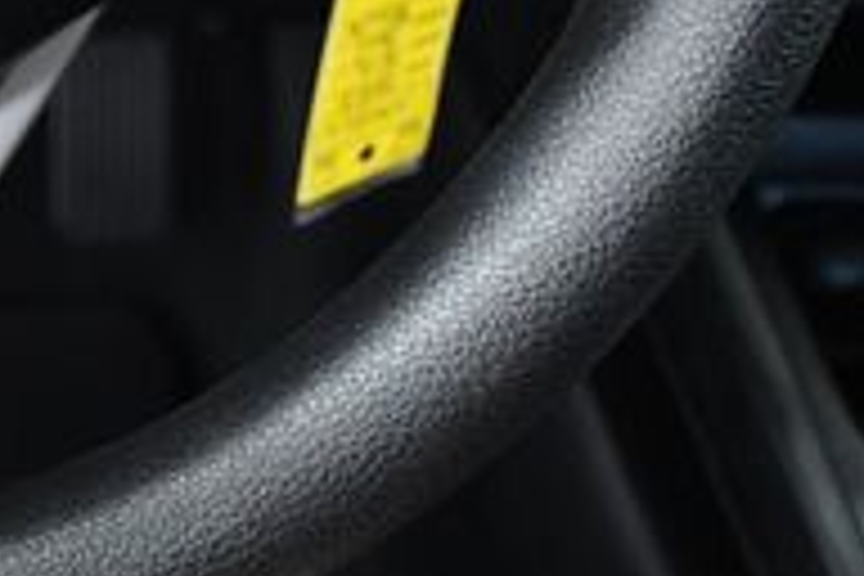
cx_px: -333
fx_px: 2880
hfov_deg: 16.0
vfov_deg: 11.2
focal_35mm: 120
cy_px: -90
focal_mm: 24
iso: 2500
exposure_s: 1/80
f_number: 4.5
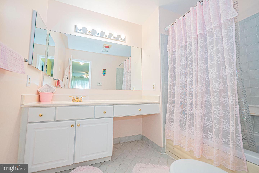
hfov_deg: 104.3
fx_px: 101
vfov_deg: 81.2
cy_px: 86
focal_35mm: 14
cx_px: 130
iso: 640
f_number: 4
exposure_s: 1/50
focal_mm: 7
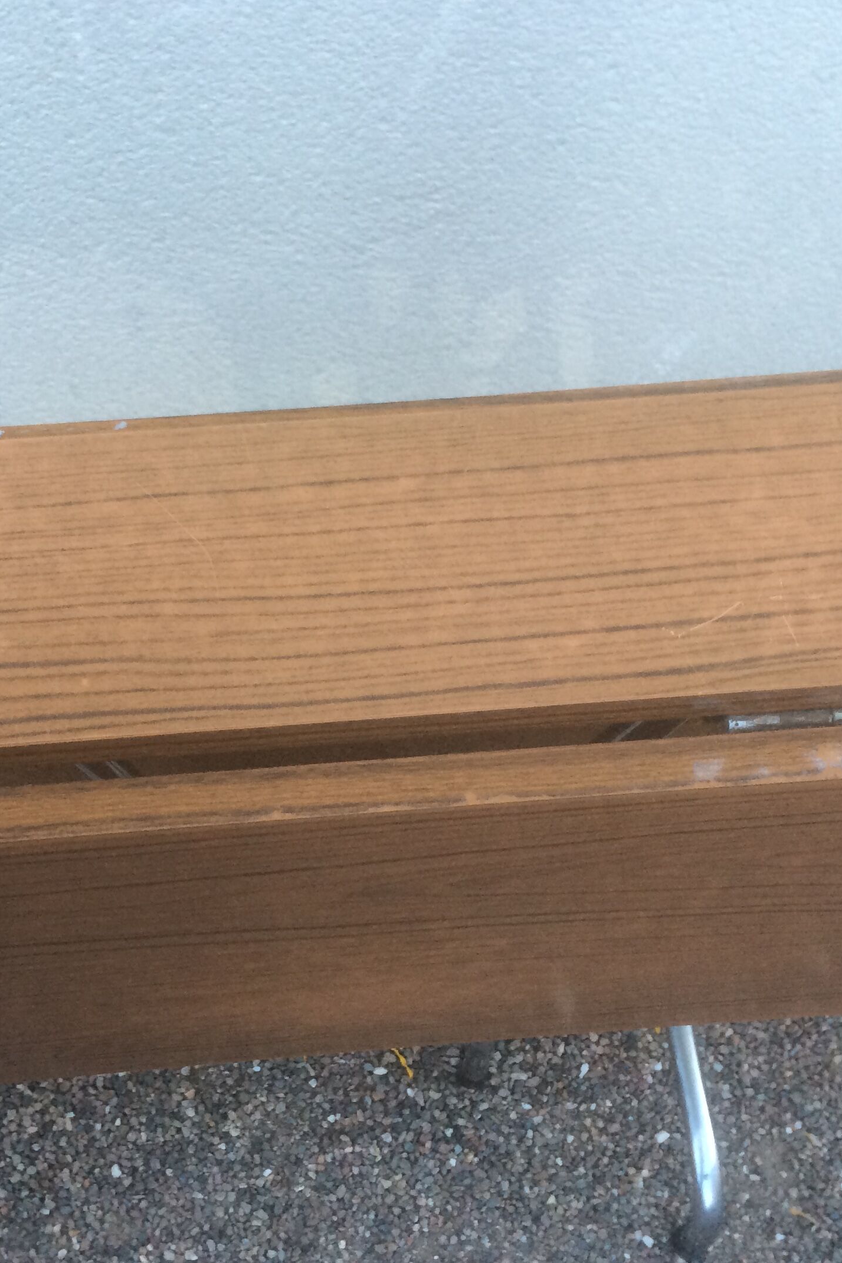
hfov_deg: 29.1
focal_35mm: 46
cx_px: 301
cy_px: 712
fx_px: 1613
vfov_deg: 42.7
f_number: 2.2
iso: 64
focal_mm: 4.15
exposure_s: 1/33
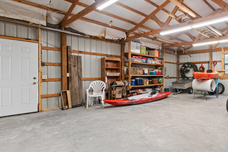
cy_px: 65
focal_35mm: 22
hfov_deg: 75.3
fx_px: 139
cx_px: 158
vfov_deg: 57.0
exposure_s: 1.3
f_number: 9
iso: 200
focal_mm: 10
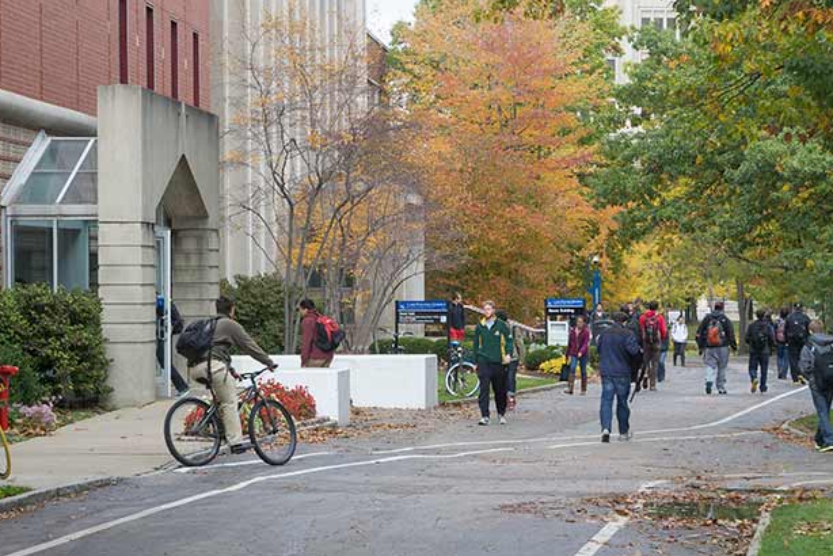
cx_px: 397
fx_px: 2454
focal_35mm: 106
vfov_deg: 12.9
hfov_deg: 19.3
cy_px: 262
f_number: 7.1
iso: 400
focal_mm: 56
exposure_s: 1/250
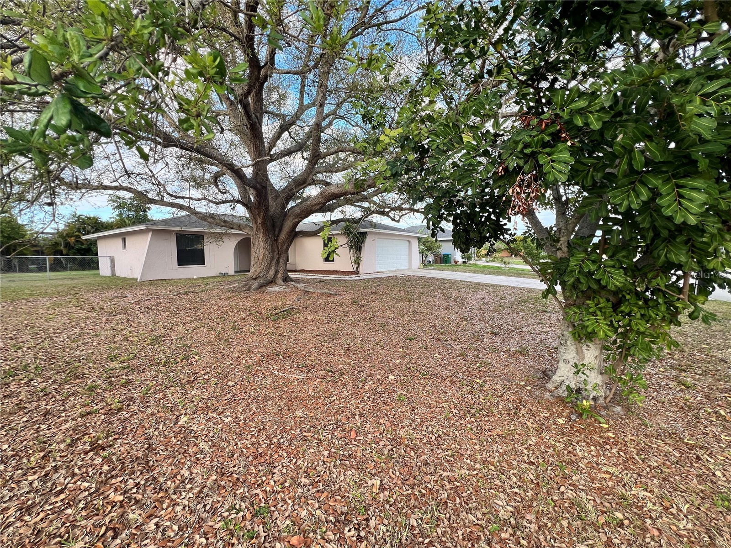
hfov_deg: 106.2
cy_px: 274
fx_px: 275
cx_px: 366
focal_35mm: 13
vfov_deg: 89.9
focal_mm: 1.57
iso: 32
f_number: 1.8
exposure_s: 1/122
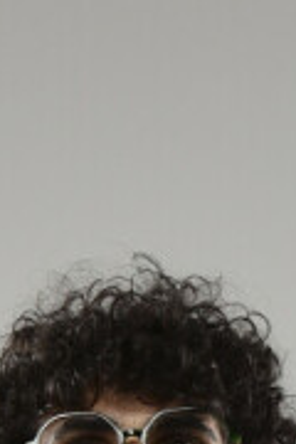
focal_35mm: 280
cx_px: 350
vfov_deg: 6.9
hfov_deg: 4.9
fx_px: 3453
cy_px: 1157
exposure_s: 1/125
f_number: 5.6
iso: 400
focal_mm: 42
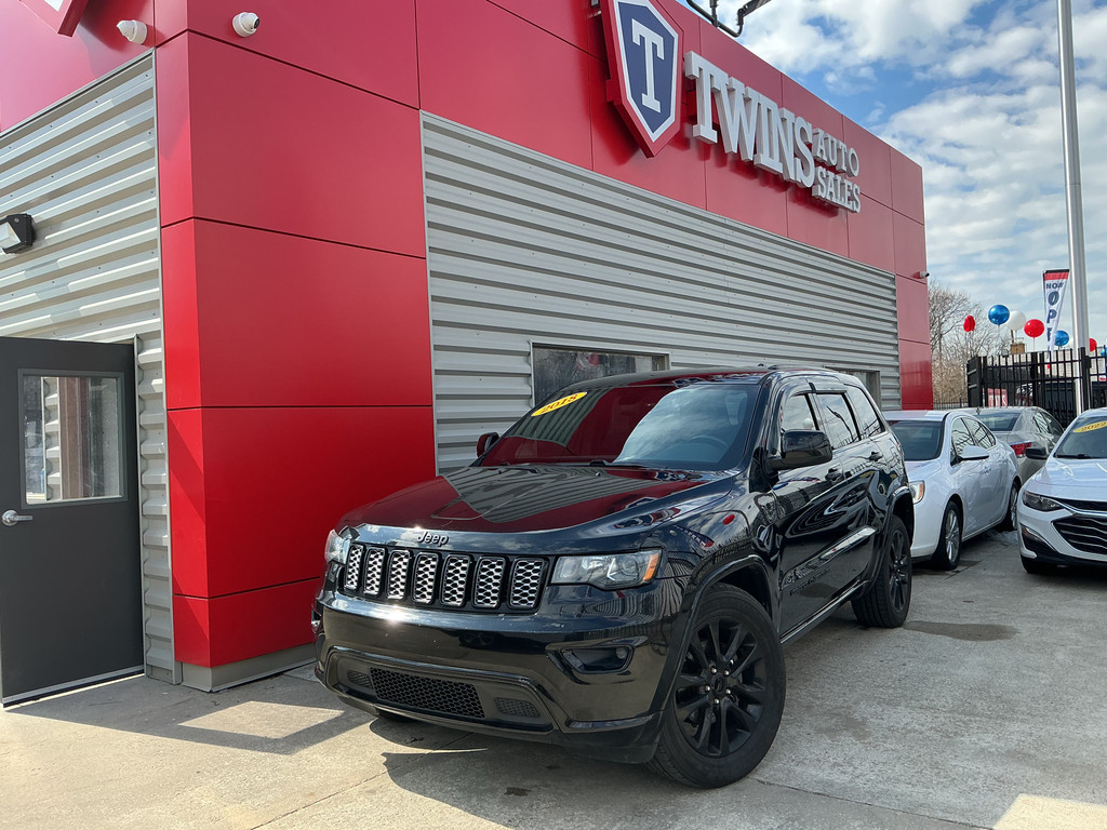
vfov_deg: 48.2
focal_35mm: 29
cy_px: 415
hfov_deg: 61.7
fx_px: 927
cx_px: 554
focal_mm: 3
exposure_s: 1/816
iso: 25
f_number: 1.8
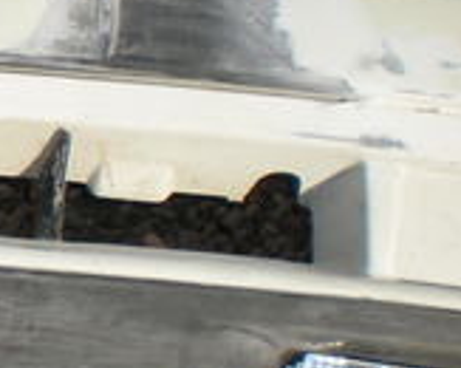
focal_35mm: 146
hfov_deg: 12.2
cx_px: -342
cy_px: 139
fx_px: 1990
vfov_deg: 10.6
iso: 64
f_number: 4.6
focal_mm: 6.3
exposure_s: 1/664
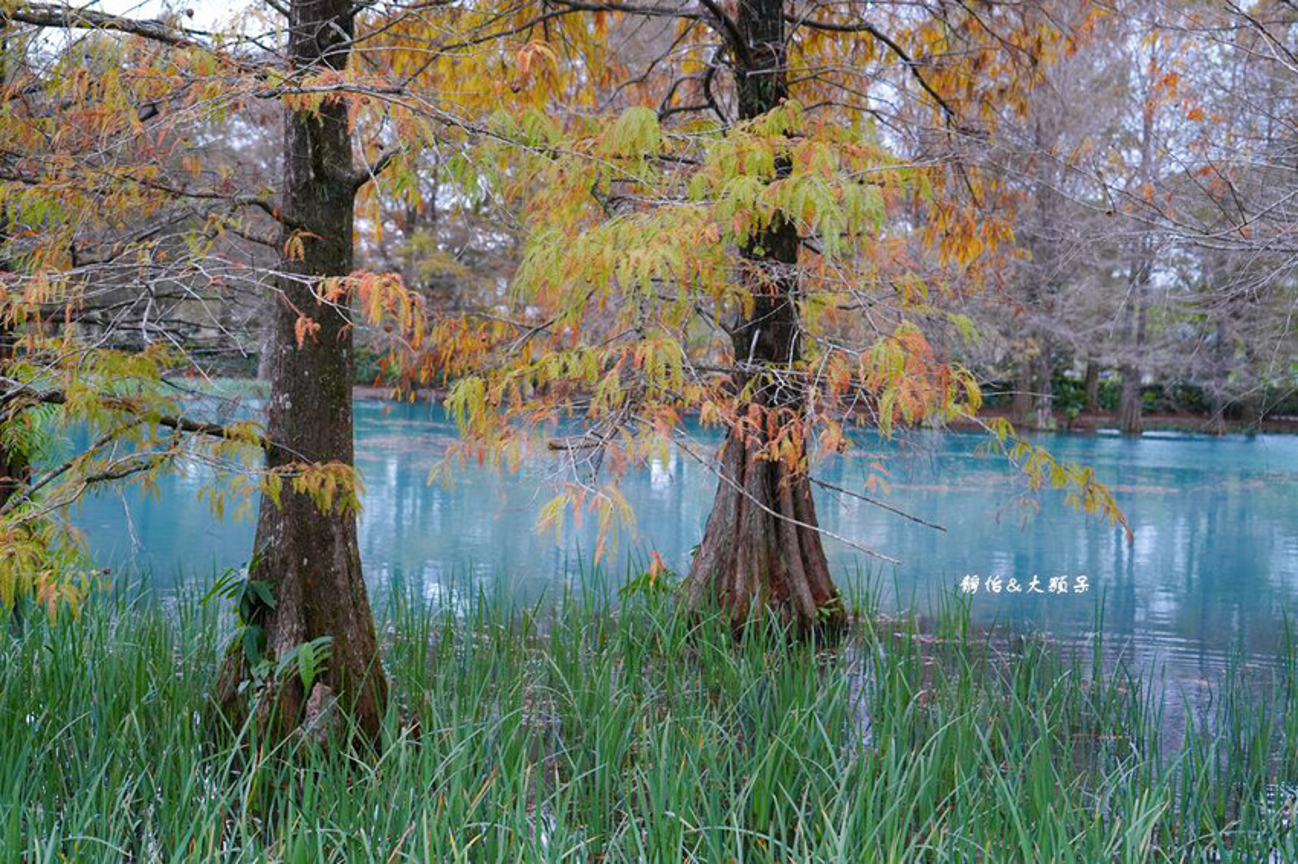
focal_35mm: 46
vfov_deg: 29.2
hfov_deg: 42.8
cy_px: 432
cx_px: 649
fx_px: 1658
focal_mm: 46
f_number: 4
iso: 640
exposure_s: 1/50
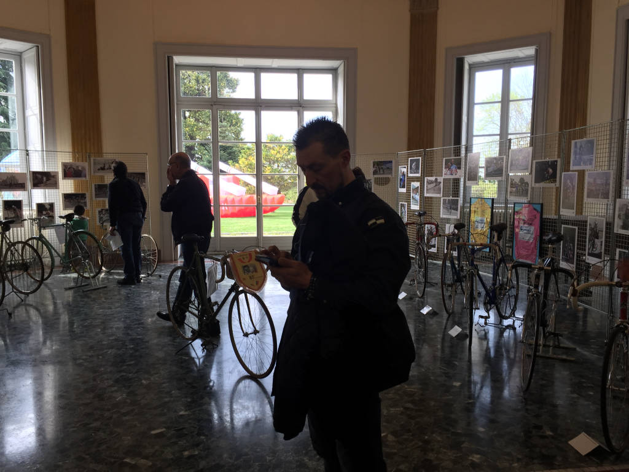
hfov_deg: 61.7
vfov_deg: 48.2
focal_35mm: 29
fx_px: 527
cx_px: 314
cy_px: 236
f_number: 2.2
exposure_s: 1/100
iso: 40
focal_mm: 4.15
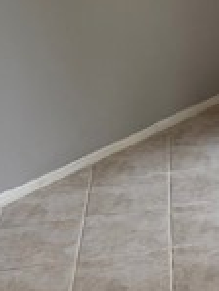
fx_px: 868
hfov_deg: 13.5
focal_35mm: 103
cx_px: 332
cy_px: -66
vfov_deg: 18.0
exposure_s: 1/60
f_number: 1.78
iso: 100
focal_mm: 6.76
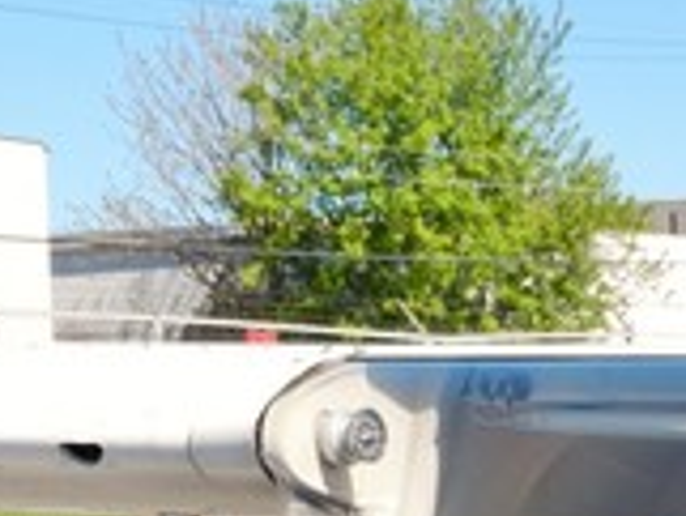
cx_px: 822
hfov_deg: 16.8
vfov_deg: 12.9
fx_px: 2221
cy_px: 597
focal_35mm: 112
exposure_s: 1/1000
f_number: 4.2
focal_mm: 8.2
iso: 160
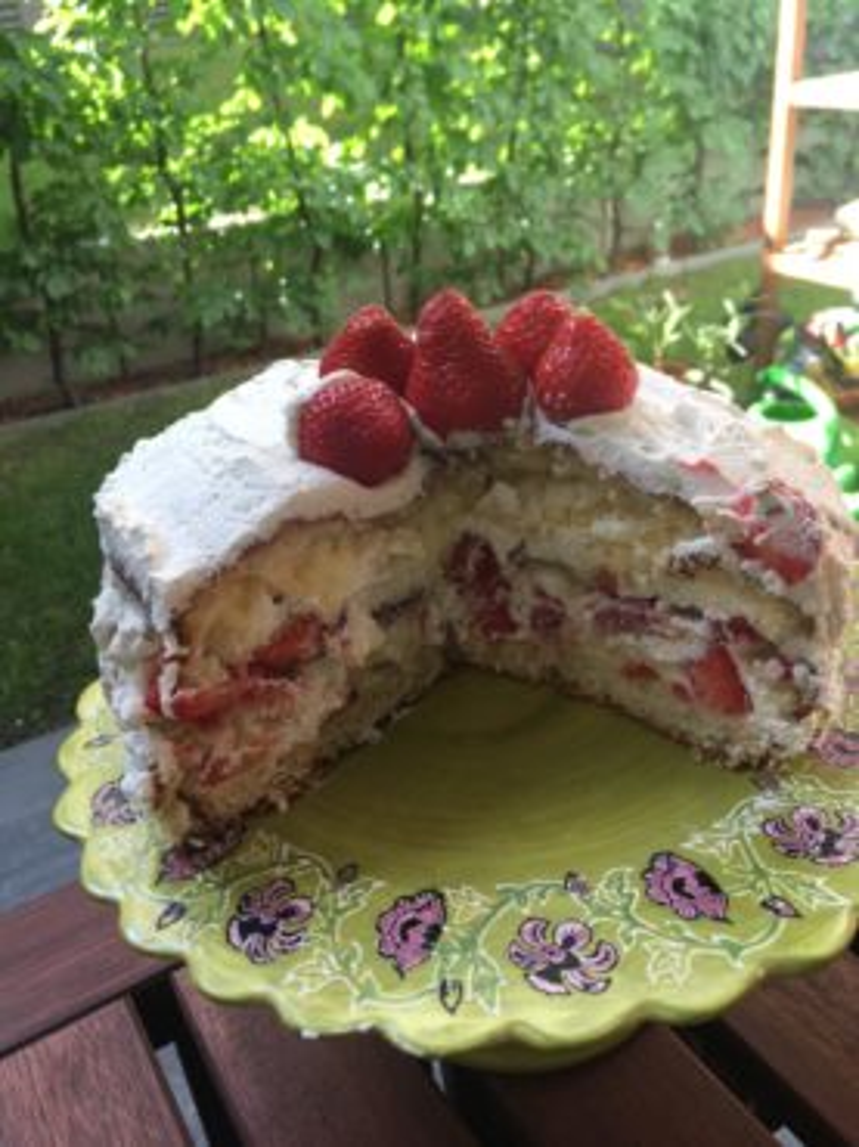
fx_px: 961
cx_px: 430
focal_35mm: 29
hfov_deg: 48.2
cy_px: 574
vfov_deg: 61.7
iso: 25
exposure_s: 1/100
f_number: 2.2
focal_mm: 4.15
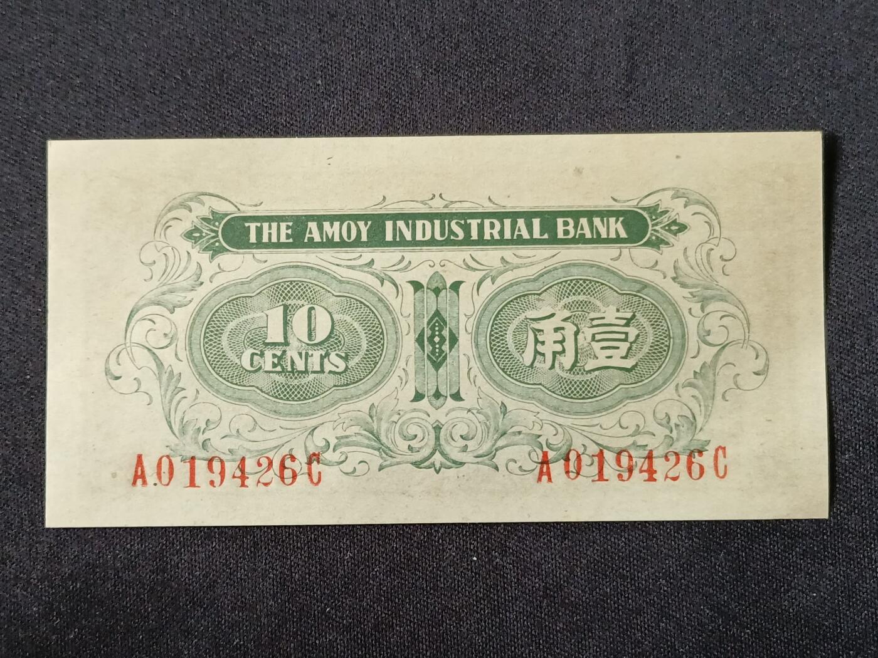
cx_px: 439
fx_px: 1268
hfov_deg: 38.2
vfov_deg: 29.1
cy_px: 329
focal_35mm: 50
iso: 955
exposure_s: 1/50
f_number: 1.8
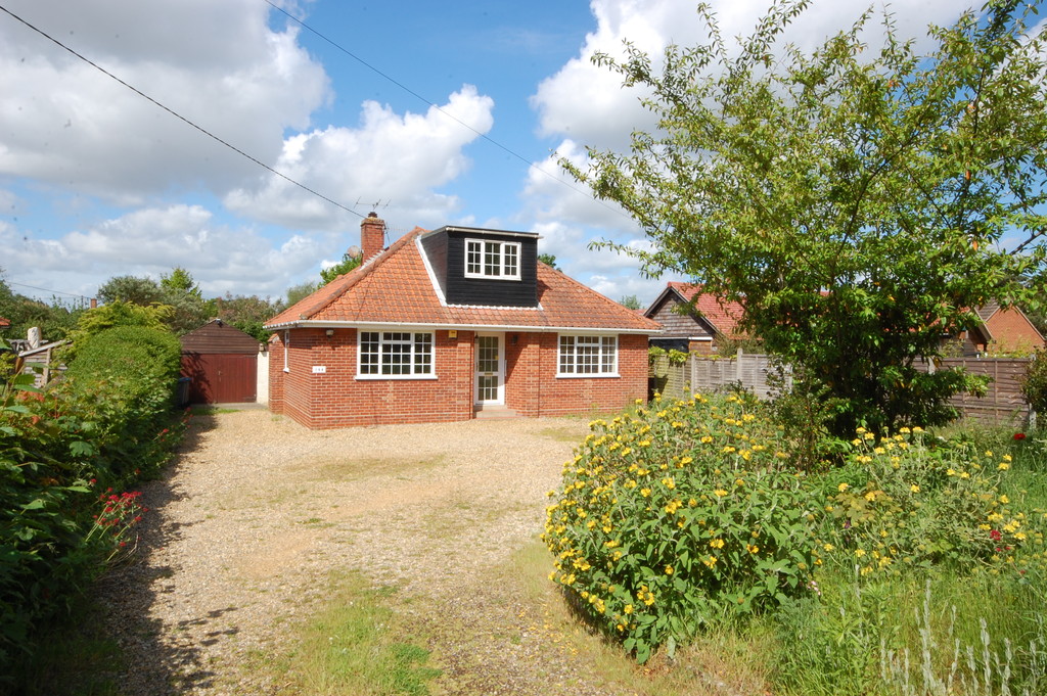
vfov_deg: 53.1
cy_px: 348
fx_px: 697
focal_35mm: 24
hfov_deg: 73.8
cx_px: 524
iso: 200
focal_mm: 16
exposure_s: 1/40
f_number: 22
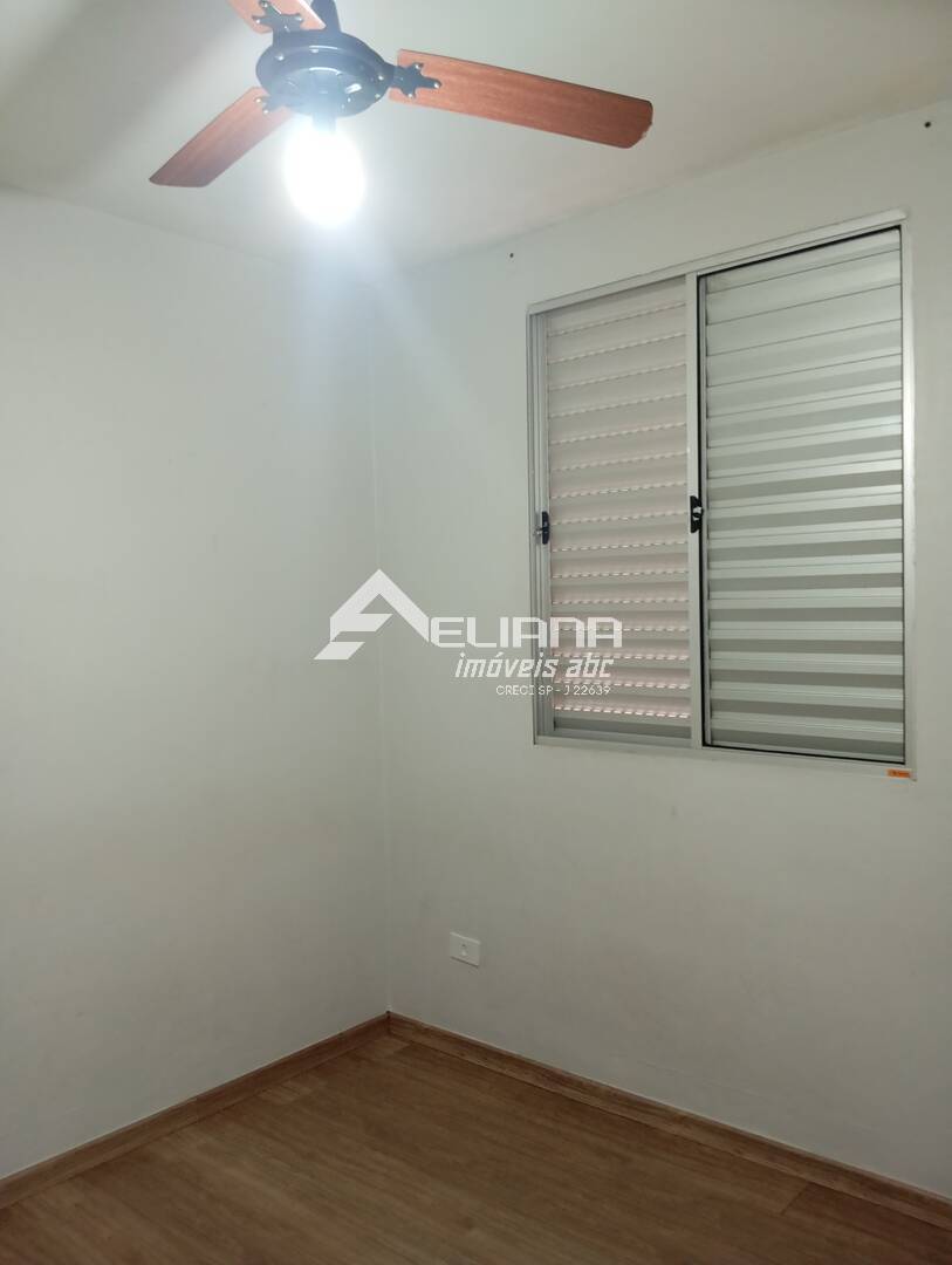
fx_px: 1024
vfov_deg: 63.4
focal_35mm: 28
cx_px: 476
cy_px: 632
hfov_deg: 49.8
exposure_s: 1/24
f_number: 1.8
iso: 1508
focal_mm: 4.22
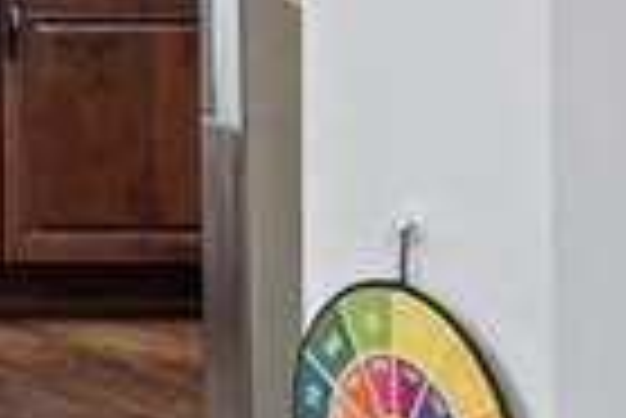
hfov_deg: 9.0
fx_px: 2559
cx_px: -1590
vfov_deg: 9.1
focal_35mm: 147
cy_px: -231
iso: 64
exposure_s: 5
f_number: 7.1
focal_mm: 20
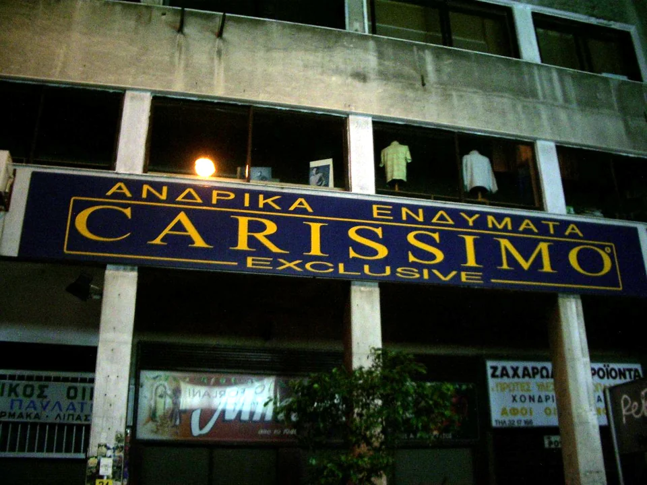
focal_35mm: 35
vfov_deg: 40.7
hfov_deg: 52.6
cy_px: 242
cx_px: 324
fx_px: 654
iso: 200
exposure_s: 1/15
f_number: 2.6
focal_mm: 5.8
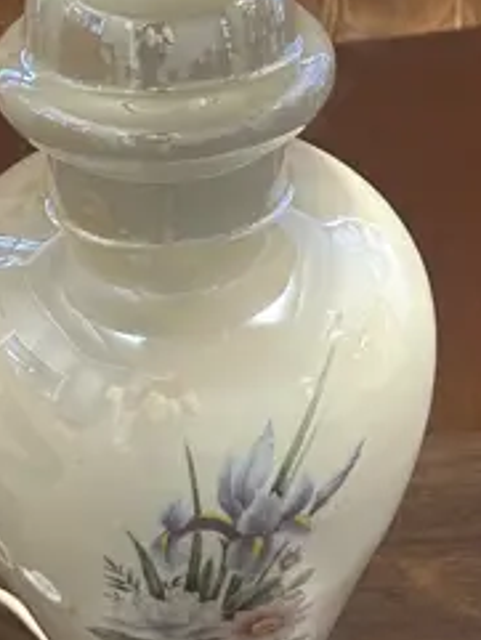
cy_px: 191
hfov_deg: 14.5
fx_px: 1888
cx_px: 210
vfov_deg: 19.2
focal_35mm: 102
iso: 160
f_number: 1.78
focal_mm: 6.86
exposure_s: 1/50
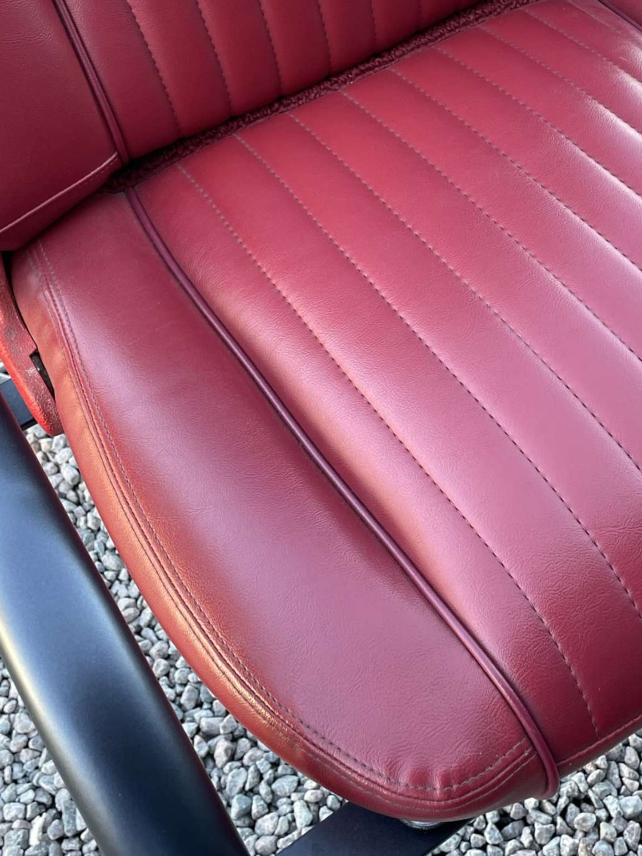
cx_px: 445
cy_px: 290
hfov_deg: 31.8
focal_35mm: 45
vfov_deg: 41.6
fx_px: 1113
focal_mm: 4.2
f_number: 1.6
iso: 80
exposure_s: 1/121
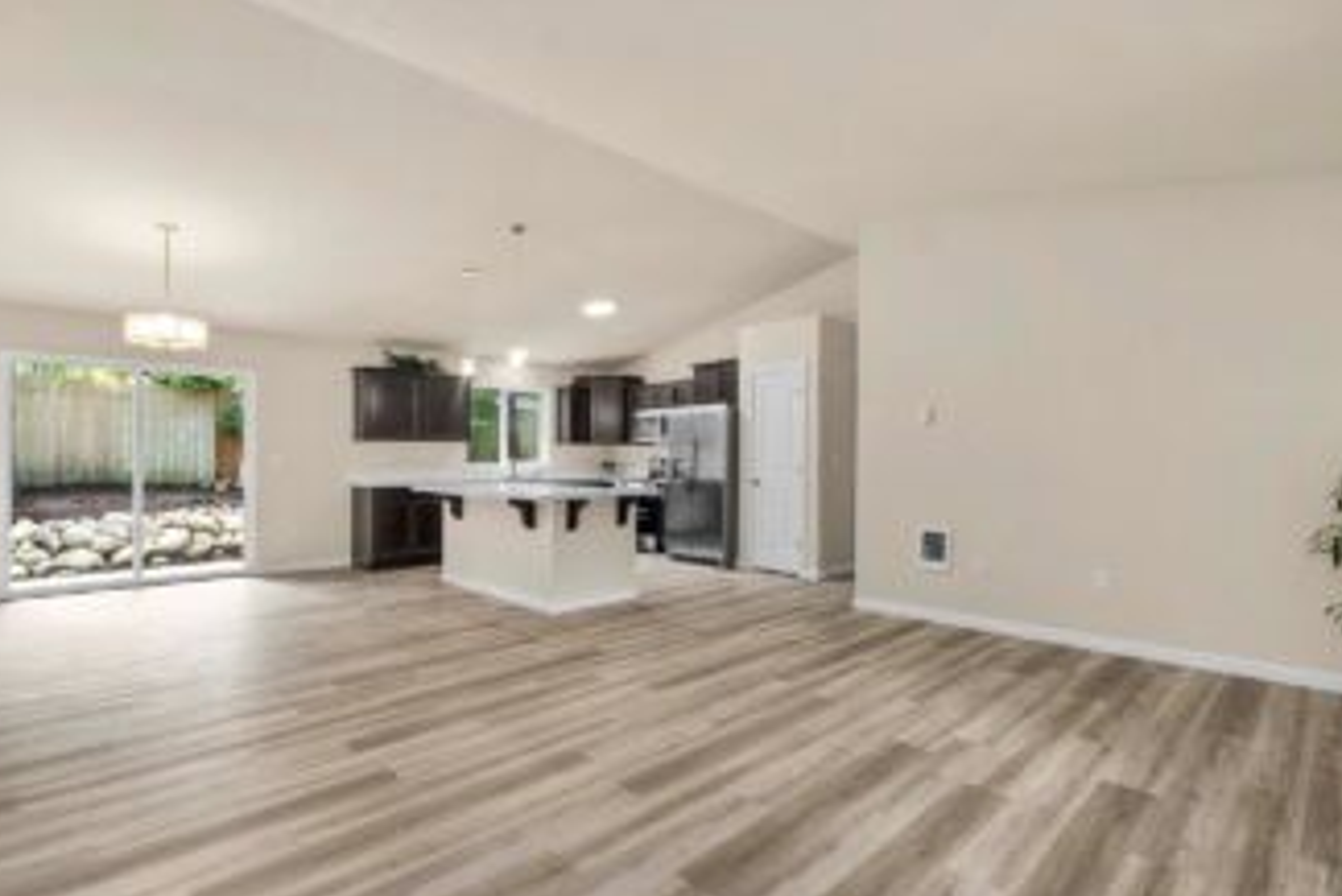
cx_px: 694
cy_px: 477
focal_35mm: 16
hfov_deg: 96.7
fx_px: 597
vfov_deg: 73.7
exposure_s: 1/60
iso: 160
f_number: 7.1
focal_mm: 13
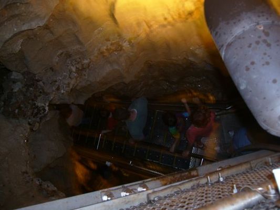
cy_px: 105
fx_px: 283
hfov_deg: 52.6
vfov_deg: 40.7
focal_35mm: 35
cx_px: 140
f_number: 2.8
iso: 80
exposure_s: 2
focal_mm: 5.8
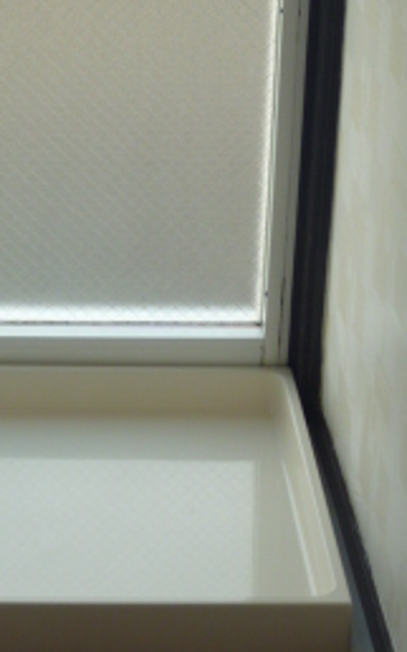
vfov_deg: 21.9
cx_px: 25
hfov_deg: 14.0
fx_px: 1635
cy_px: 25
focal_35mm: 92
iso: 80
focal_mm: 6.3
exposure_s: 1/80
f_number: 3.5
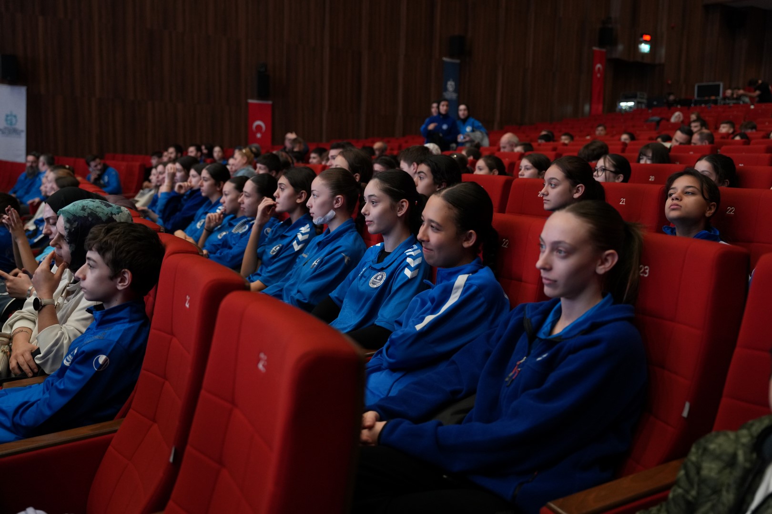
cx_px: 386
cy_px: 257
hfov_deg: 54.4
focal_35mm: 35
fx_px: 750
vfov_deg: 37.9
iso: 2000
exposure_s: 1/125
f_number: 2.8
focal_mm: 35
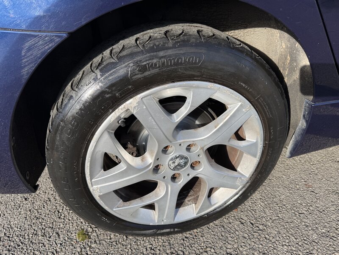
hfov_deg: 71.6
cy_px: 128
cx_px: 170
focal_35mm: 24
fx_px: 235
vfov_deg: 56.8
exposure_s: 1/1493
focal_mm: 6.76
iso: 80
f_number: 1.78
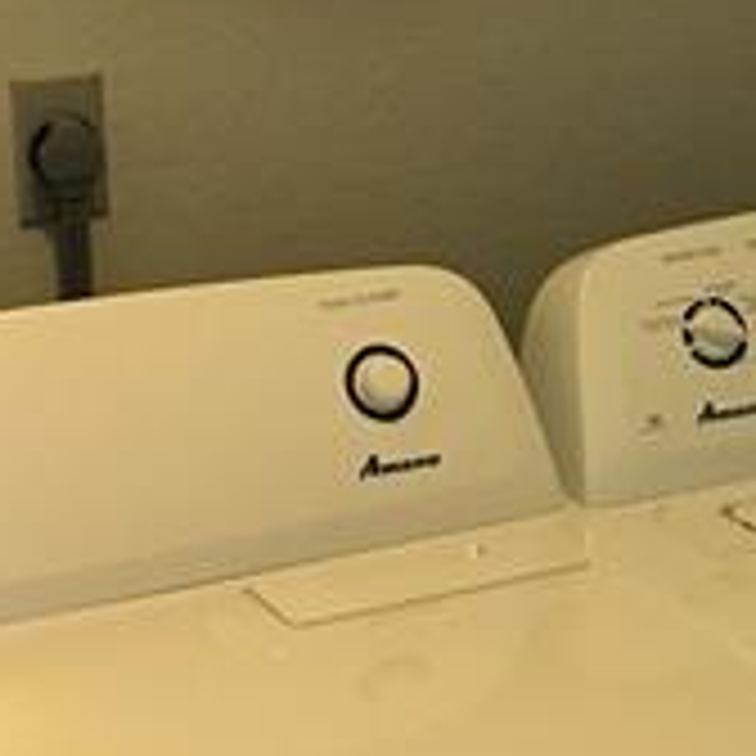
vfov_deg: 14.9
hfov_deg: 14.5
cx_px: 837
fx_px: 2891
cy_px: 306
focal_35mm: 117
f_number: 2.2
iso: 200
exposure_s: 1/24
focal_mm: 4.15
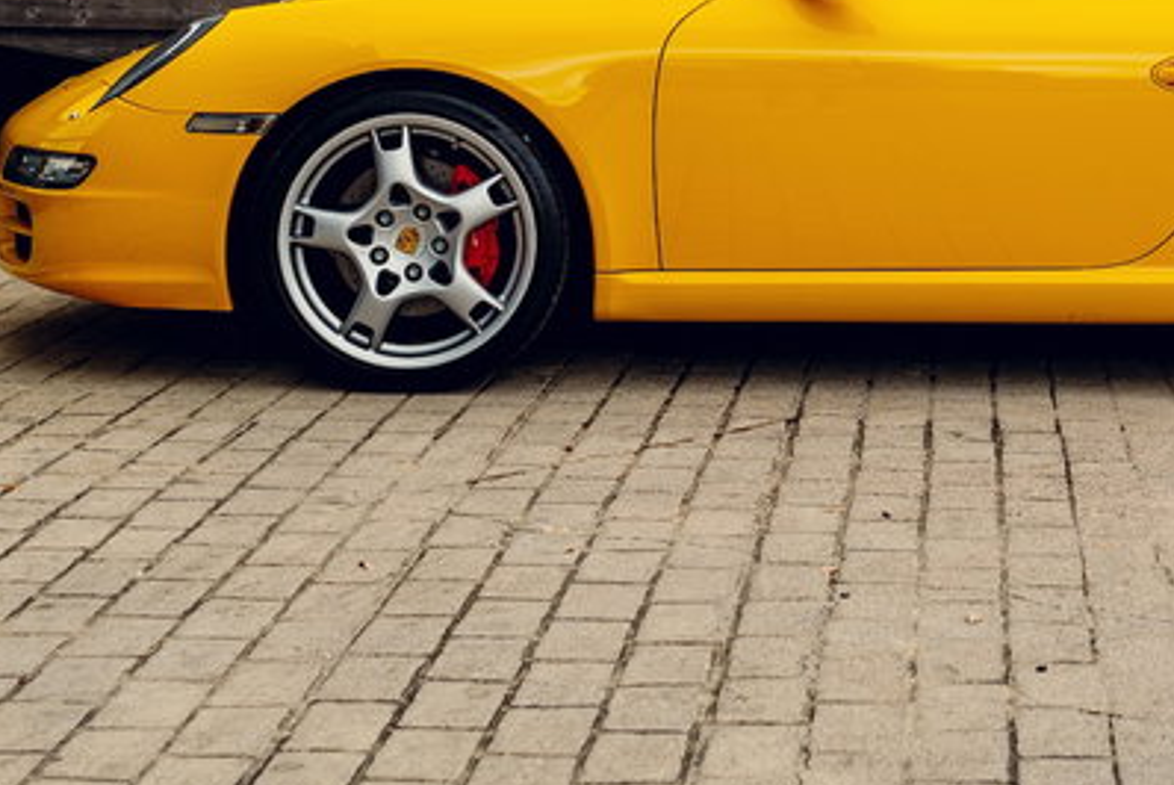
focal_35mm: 90
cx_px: 941
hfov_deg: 22.3
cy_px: 16
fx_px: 2937
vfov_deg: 15.0
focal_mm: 35
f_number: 3.5
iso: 100
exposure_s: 1/200
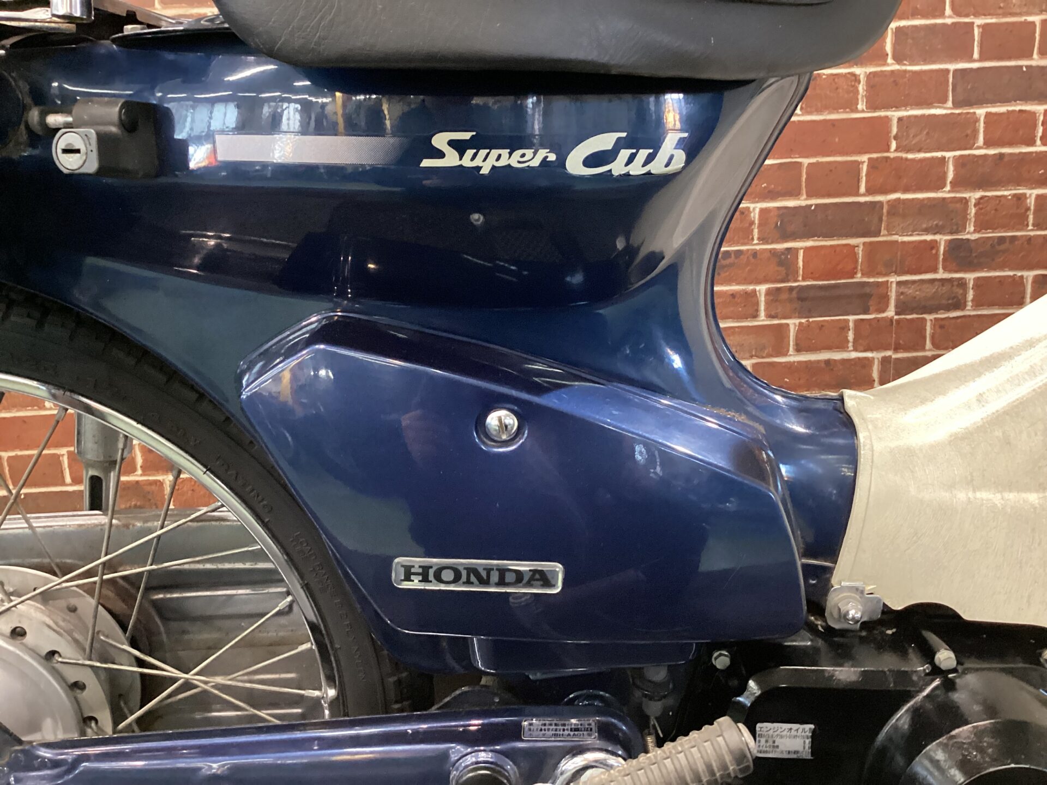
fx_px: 938
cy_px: 392
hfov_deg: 58.4
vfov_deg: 45.4
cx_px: 524
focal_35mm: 31
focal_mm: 3.3
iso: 250
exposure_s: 1/40
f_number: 2.4
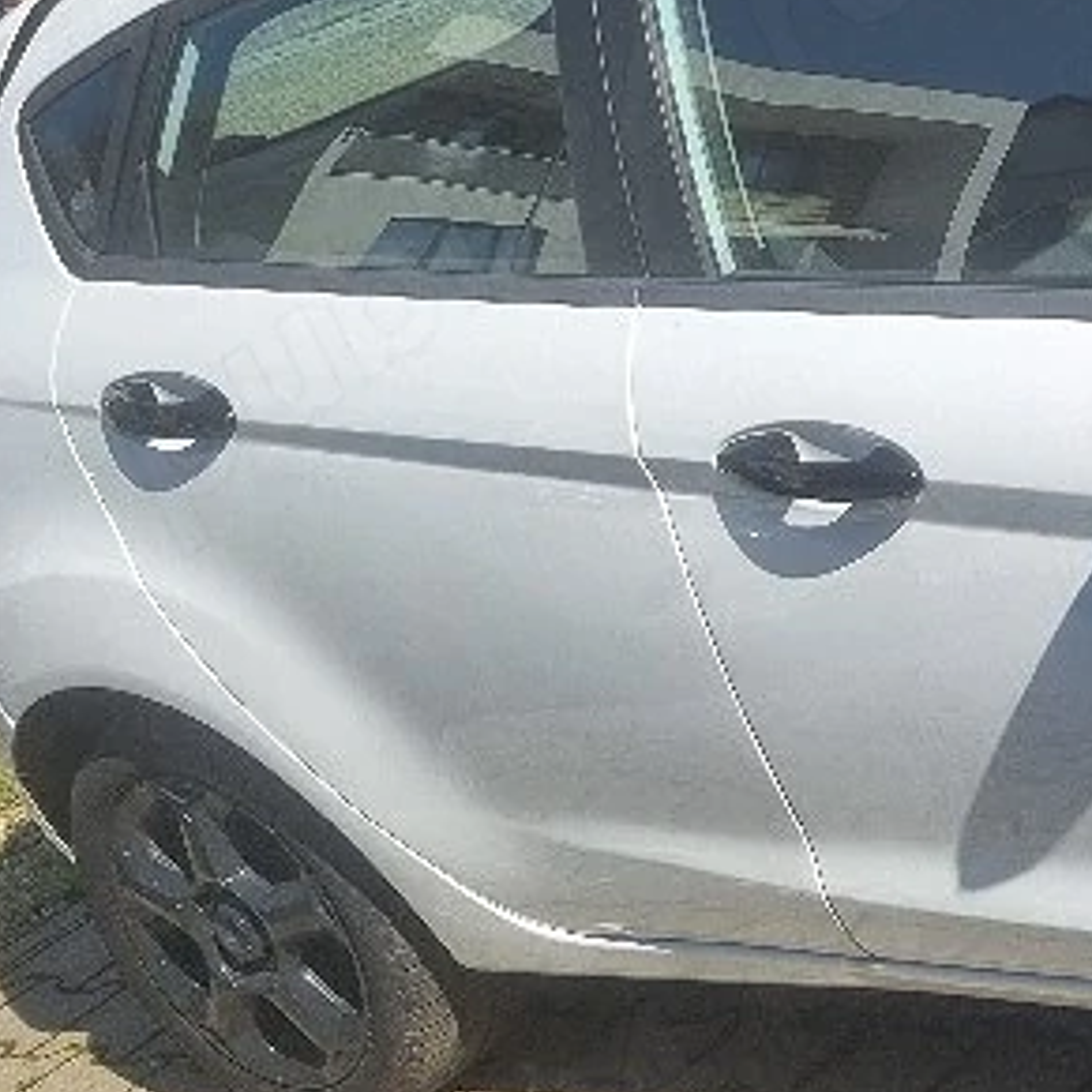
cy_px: 236
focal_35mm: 79
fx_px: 2820
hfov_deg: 18.7
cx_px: 1741
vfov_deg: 21.7
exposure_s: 1/3333
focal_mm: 5.4
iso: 50
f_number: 1.8
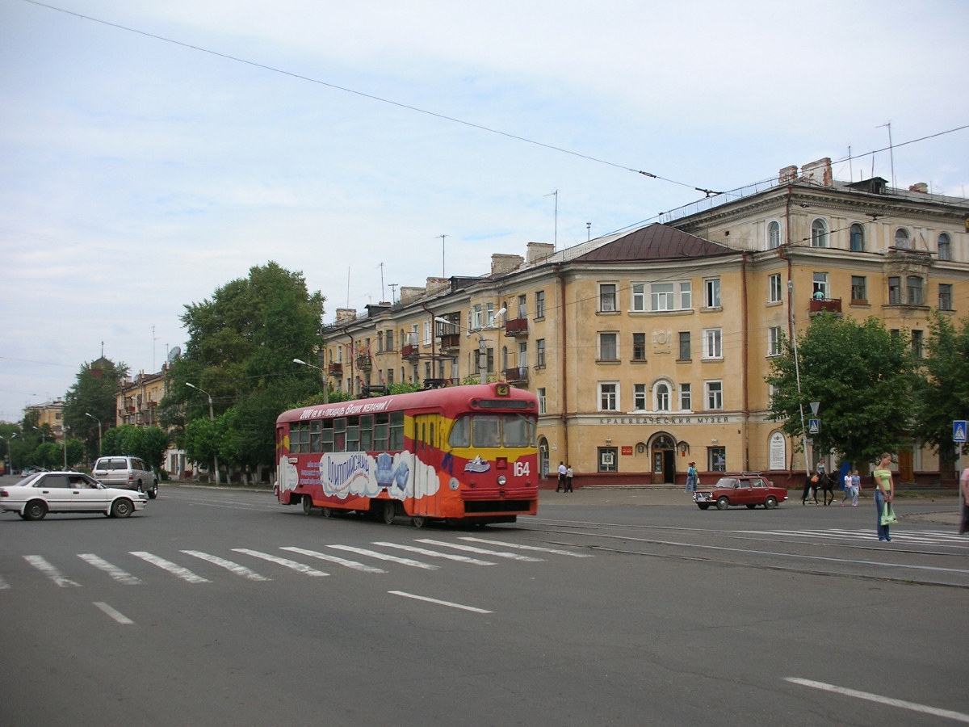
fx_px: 1288
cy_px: 364
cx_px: 484
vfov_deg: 31.5
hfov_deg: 41.2
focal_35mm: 46
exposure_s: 1/55.6
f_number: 9.9
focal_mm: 7.7
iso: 50
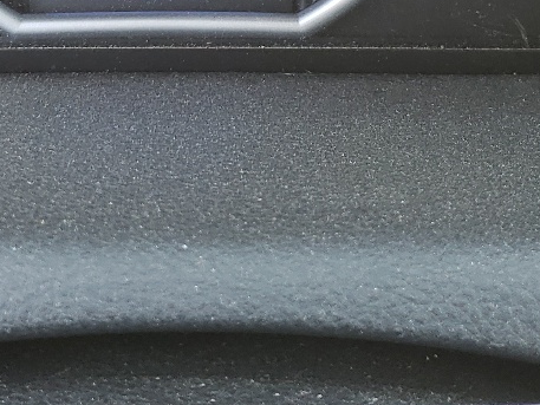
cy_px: -235
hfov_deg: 21.4
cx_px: 161
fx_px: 1420
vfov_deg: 14.9
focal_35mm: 91
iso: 55
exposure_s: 1/60.2
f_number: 1.5
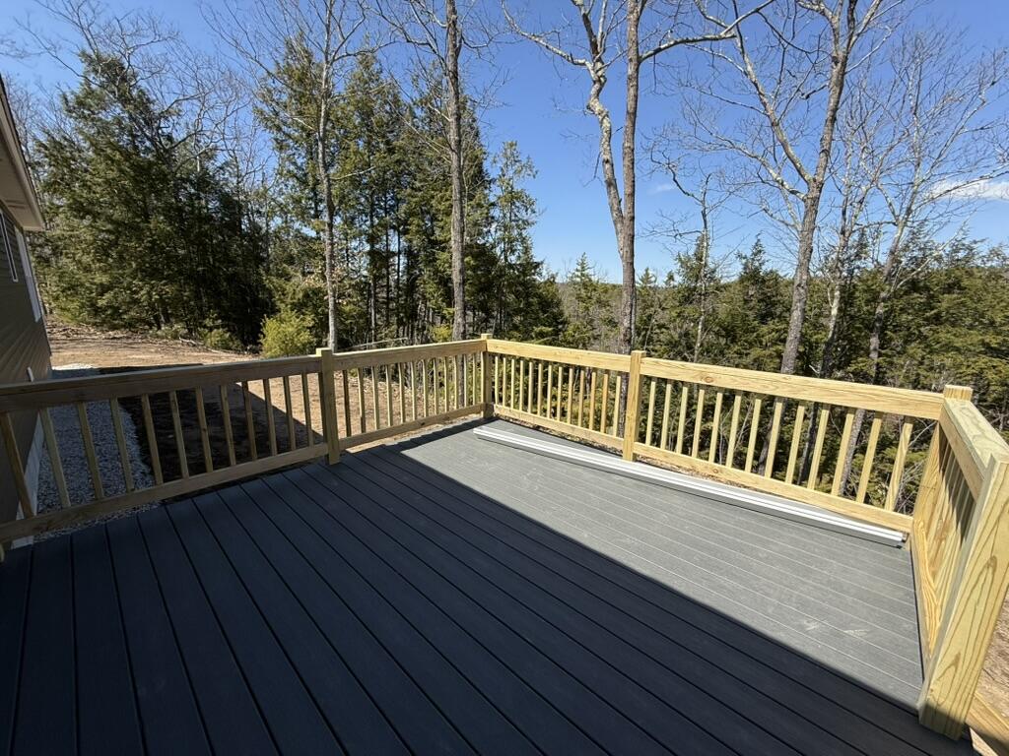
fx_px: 408
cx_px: 504
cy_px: 378
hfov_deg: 102.1
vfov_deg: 85.7
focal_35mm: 14
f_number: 2.2
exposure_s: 1/1613
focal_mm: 2.22
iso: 50
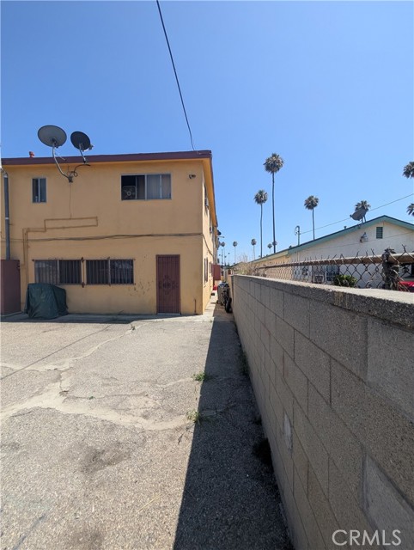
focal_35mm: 12
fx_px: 191
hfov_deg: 94.6
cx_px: 207
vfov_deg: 110.5
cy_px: 275
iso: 57
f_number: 1.7
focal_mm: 2.02
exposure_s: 1/2660
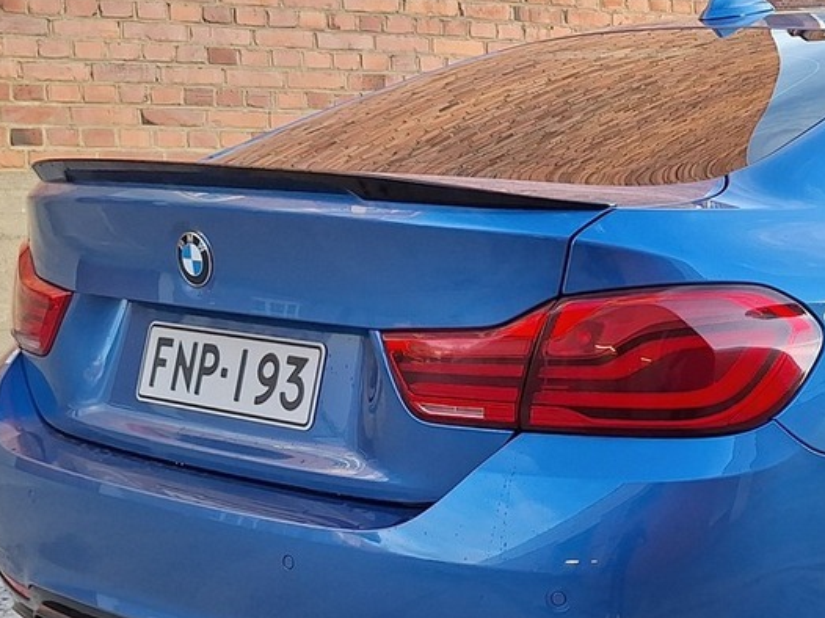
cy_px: 391
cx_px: 742
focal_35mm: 63
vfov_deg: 23.2
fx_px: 1501
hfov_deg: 29.5
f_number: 1.8
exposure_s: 1/258
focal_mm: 5.54
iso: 40
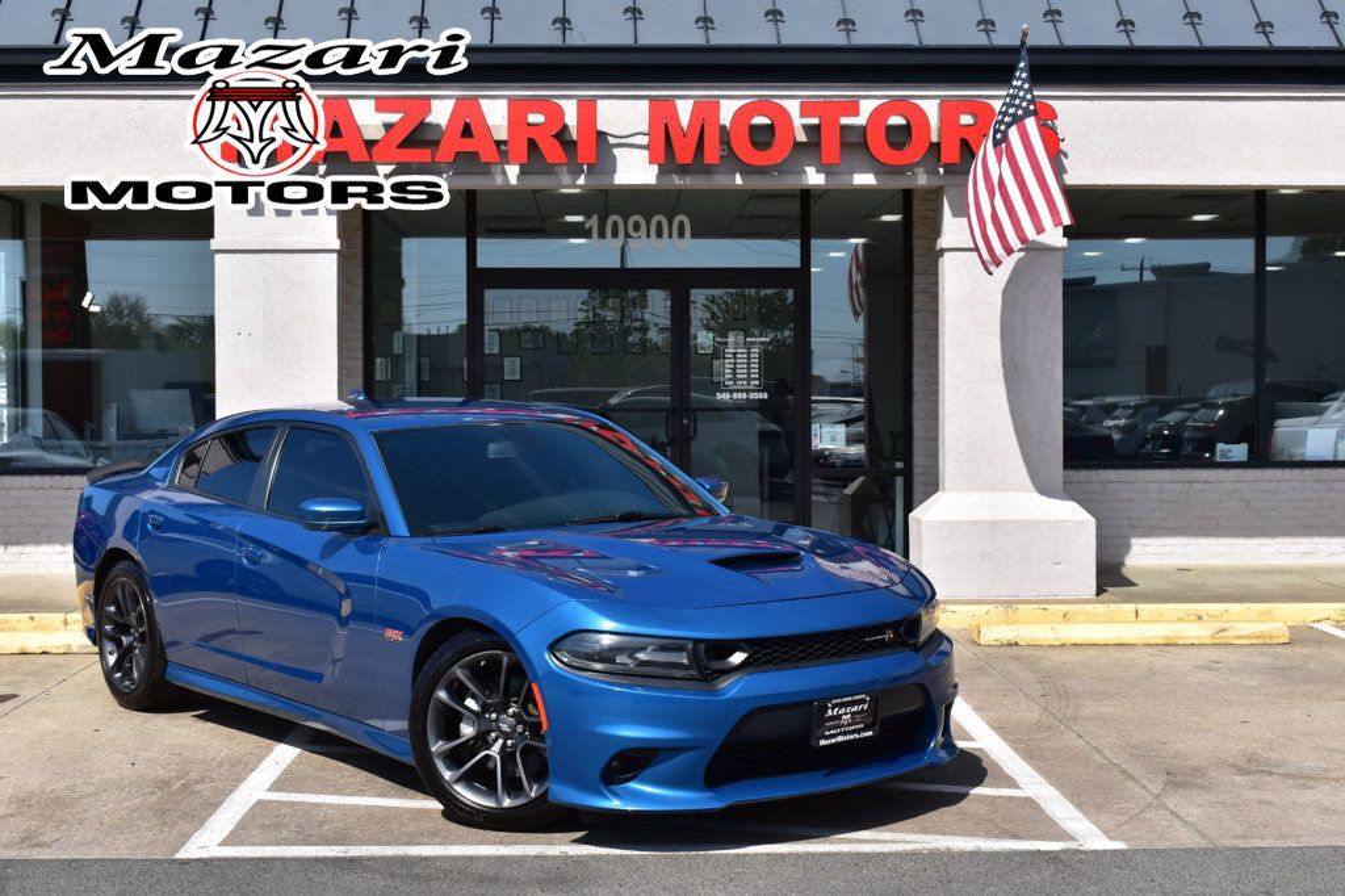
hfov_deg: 38.9
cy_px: 448
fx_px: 1905
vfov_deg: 26.5
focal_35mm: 51
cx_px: 672
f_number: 11
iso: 320
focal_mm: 34
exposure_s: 1/500
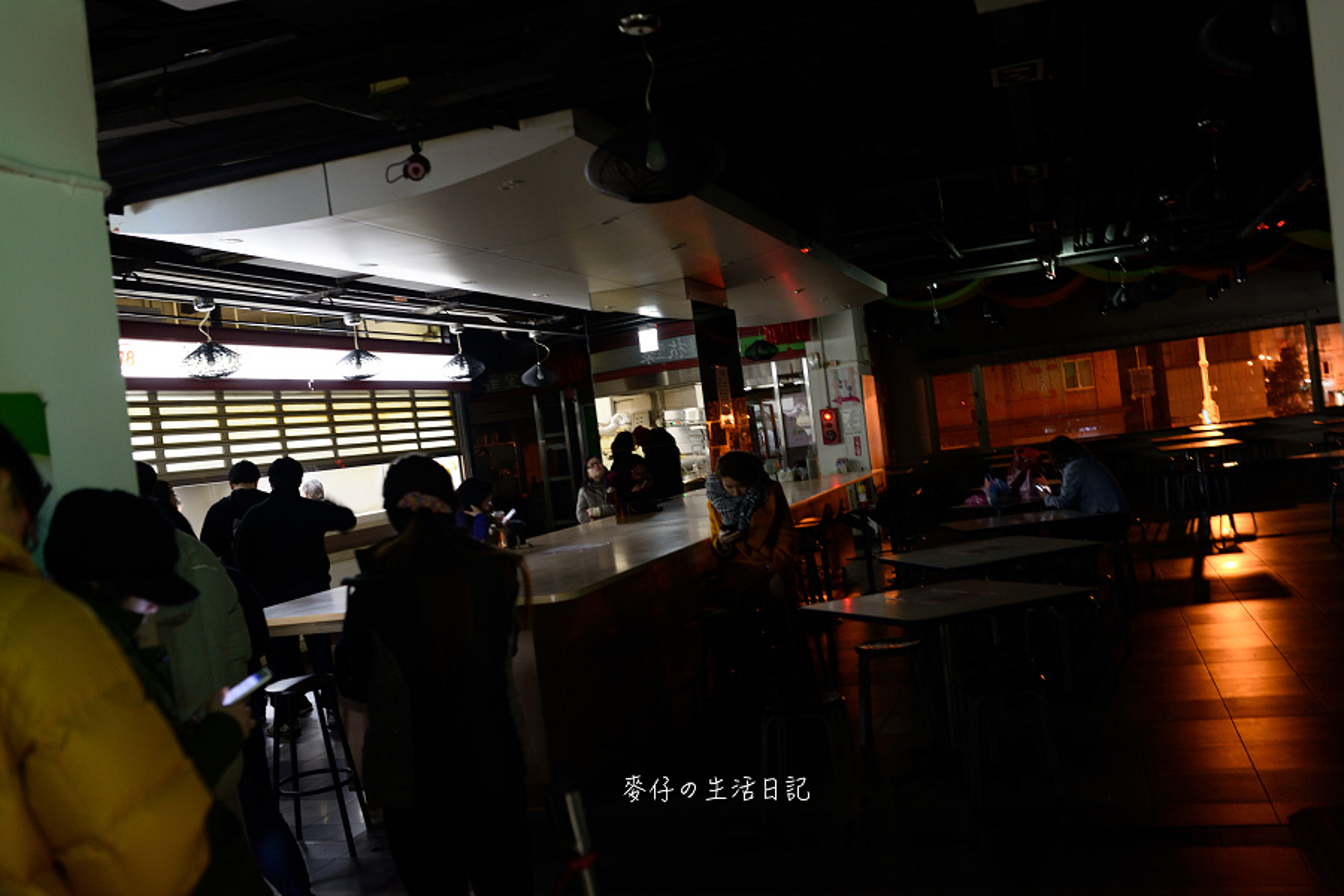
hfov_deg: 54.4
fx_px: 1307
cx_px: 672
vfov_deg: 37.9
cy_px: 448
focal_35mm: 35
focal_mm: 35
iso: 800
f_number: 3.2
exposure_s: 1/10
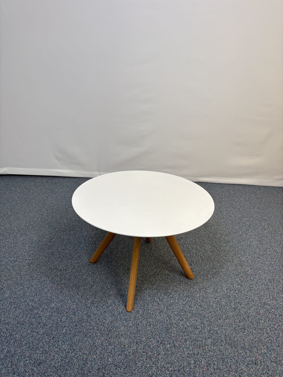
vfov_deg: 67.3
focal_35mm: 26
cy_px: 188
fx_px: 283
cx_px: 142
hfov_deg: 53.1
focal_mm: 5.96
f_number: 1.6
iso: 50
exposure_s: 1/100
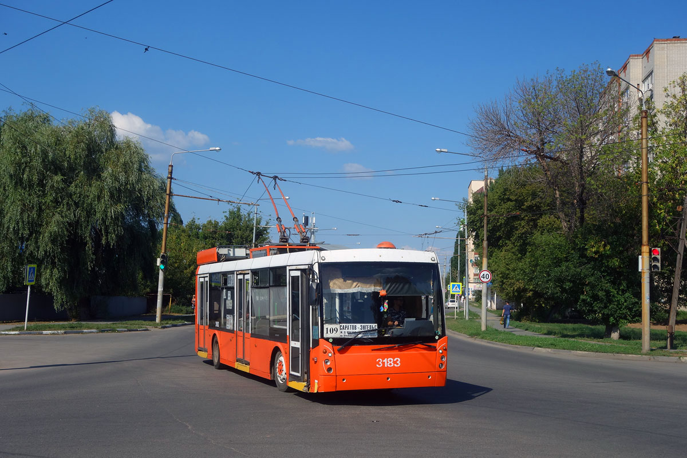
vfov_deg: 29.9
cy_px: 229
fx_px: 859
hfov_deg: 43.6
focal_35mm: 45
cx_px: 344
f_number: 7.1
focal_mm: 16.59
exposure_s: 1/500
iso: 125
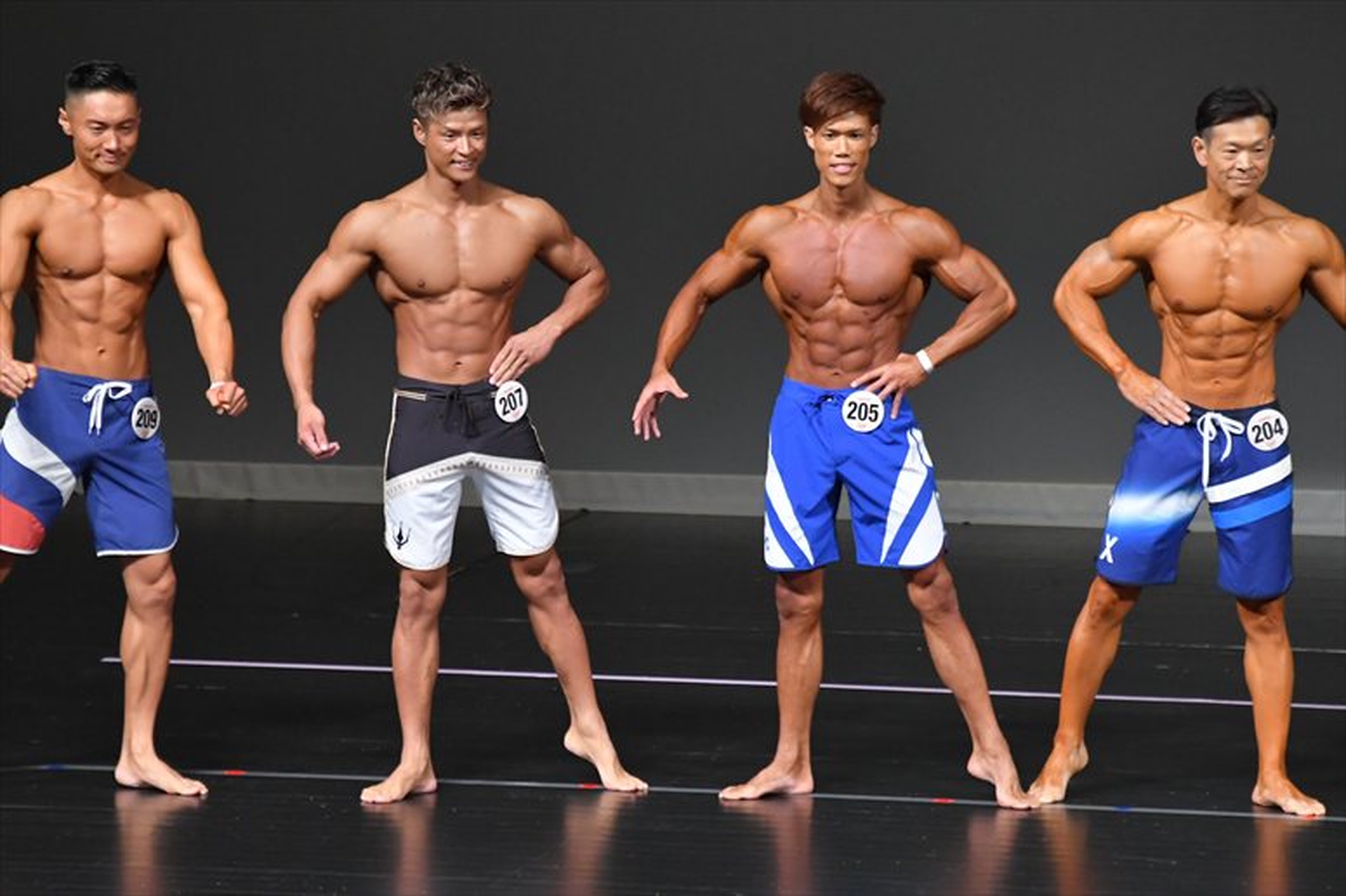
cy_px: 448
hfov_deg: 6.5
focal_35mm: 315
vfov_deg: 4.4
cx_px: 673
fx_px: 11772
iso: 4000
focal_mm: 210
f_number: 5.6
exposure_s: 1/400
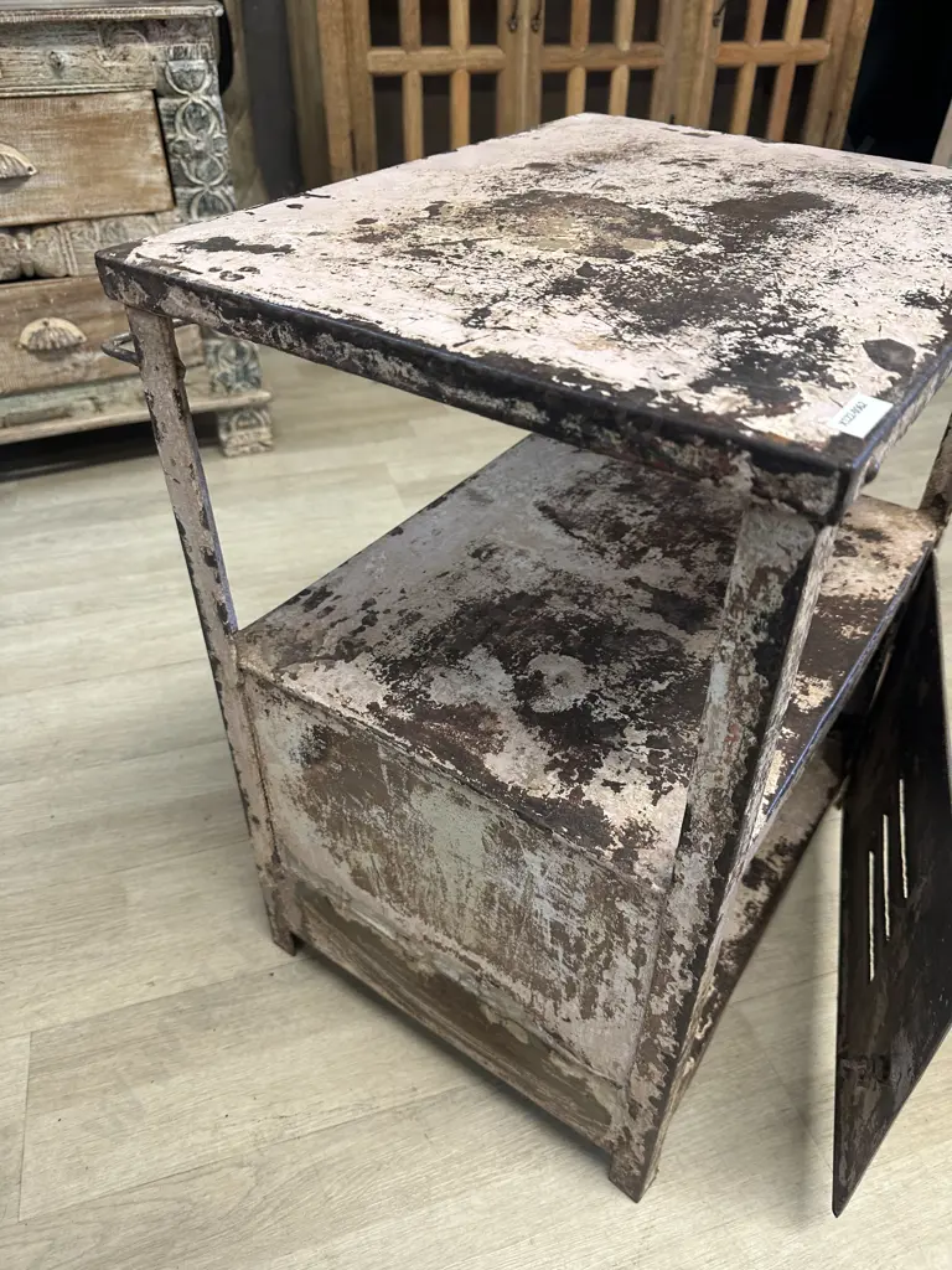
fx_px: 880
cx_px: 476
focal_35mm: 24
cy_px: 635
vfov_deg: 71.6
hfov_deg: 56.8
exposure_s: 1/50
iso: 160
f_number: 1.78
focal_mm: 6.86
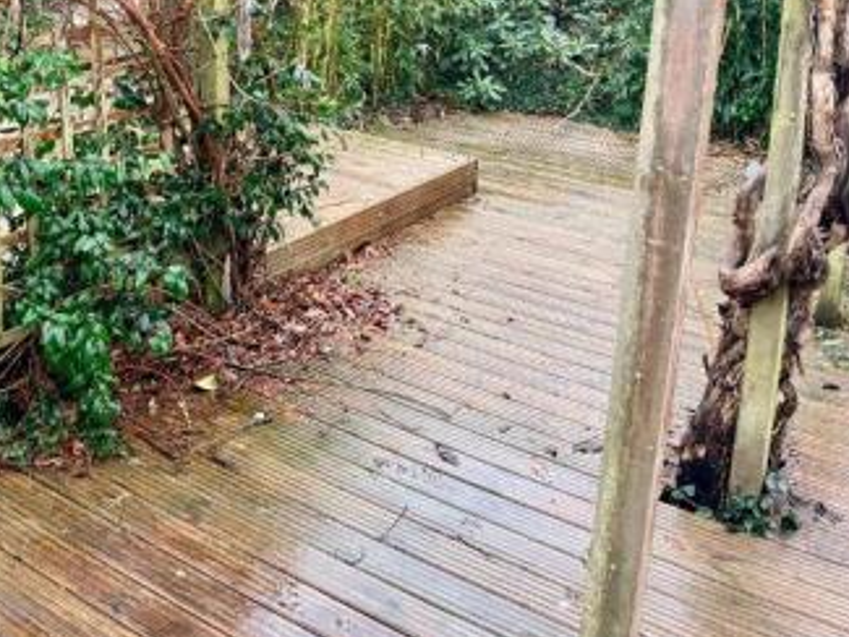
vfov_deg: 32.2
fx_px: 1055
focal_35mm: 43
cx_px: 244
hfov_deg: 42.9
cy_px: 77
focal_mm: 6.76
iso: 100
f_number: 1.78
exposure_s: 1/234
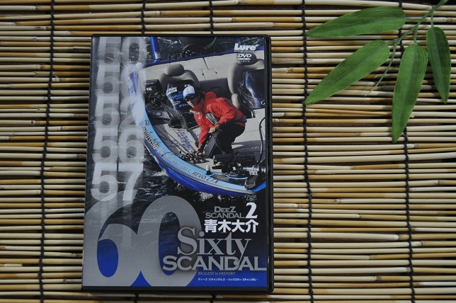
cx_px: 228
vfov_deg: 34.1
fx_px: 493
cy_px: 152
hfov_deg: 49.6
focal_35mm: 39
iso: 800
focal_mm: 26
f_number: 4.5
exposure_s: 1/60
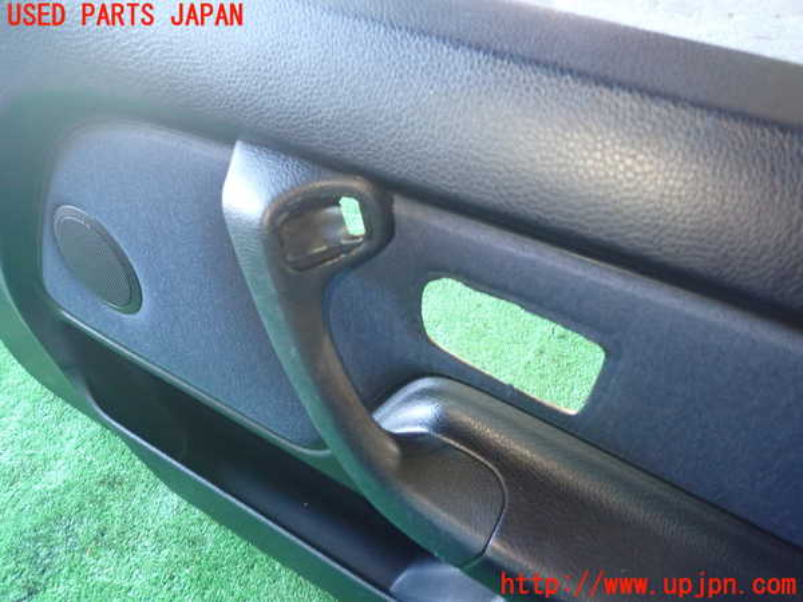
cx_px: 402
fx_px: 580
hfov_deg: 69.4
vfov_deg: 54.9
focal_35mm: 25
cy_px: 301
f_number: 2
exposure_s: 1/30
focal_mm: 4.5
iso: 500
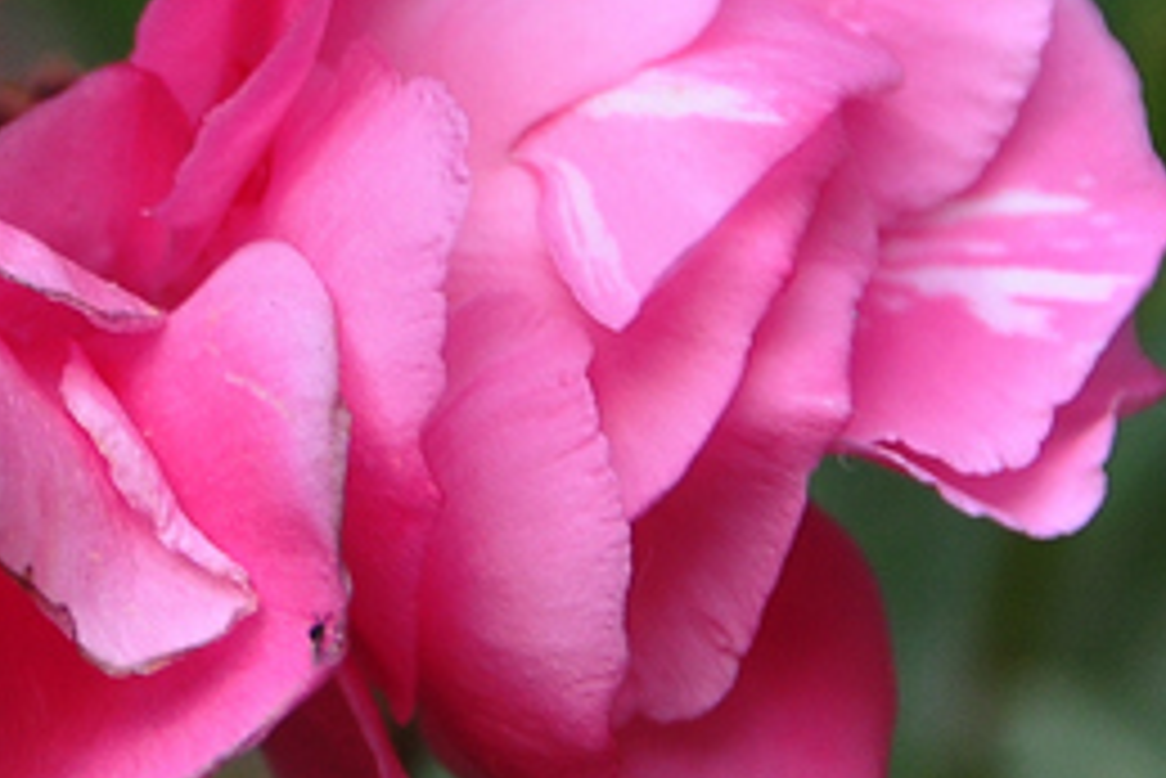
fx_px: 8782
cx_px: 621
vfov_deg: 5.1
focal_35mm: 271
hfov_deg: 7.6
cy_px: 459
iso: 250
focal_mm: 52
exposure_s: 1/60
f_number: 5
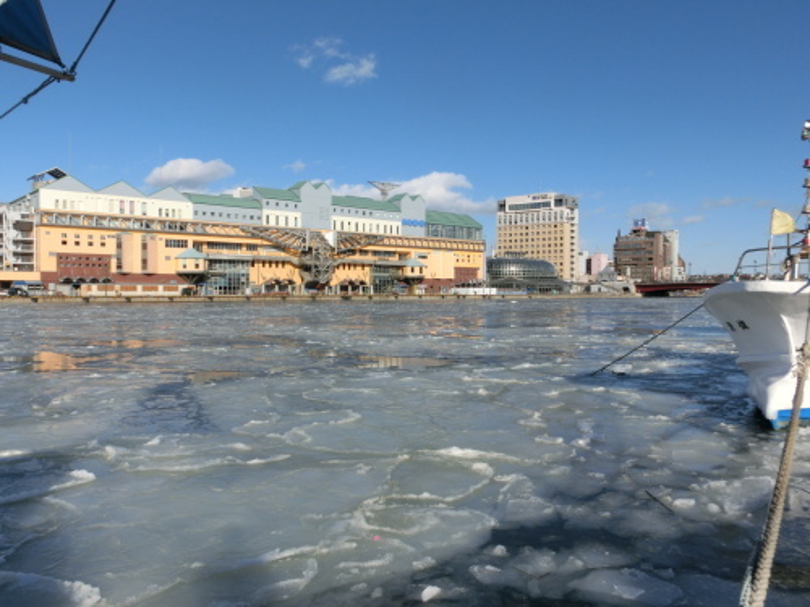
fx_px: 655
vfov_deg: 49.7
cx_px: 405
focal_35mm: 28
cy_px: 304
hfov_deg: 63.4
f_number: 8.5
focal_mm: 4.87
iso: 80
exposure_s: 1/320
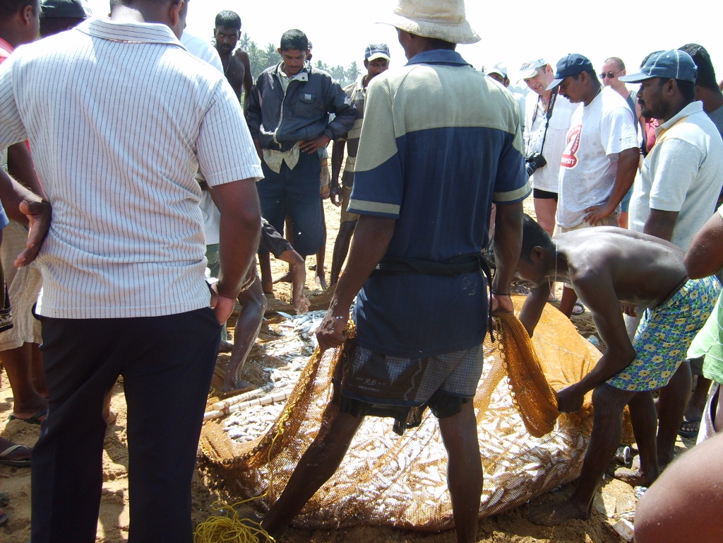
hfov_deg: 52.6
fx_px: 731
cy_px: 272
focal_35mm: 35
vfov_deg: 40.7
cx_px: 362
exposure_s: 1/350
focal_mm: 5.8
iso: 50
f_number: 2.8
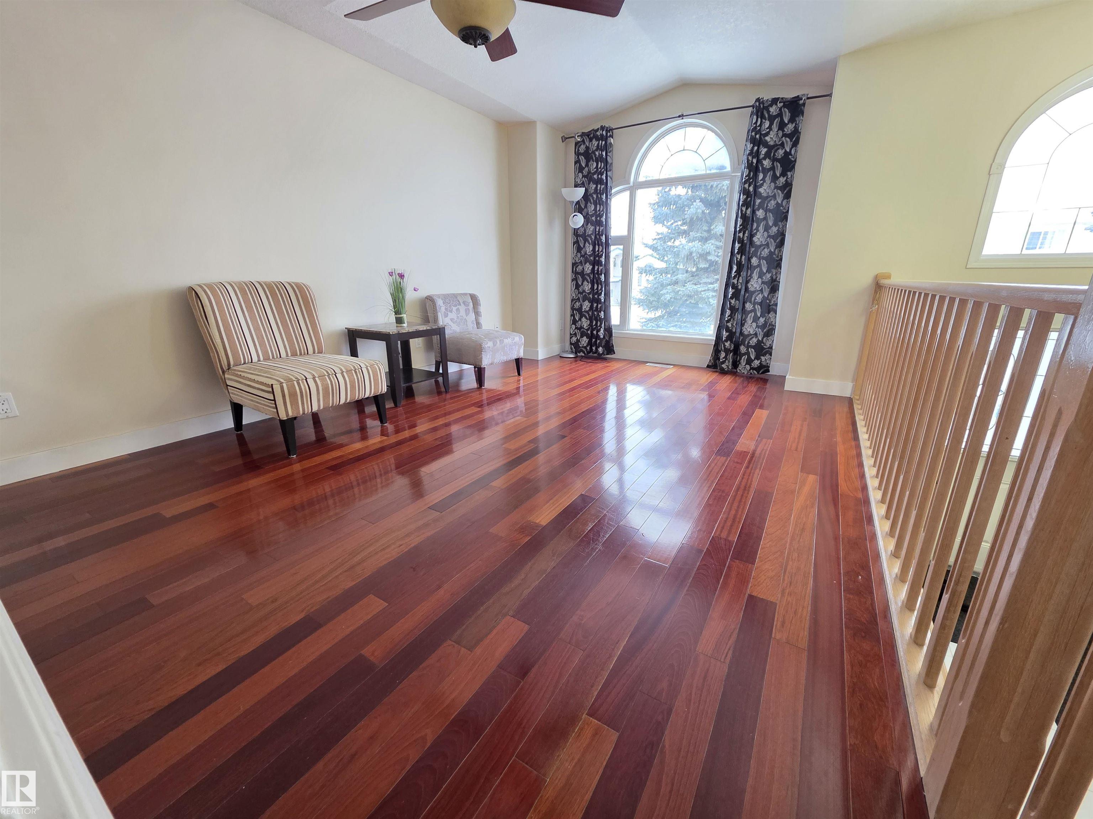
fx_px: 410
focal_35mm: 13
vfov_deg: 89.9
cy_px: 410
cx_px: 546
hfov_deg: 106.2
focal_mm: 2.2
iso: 200
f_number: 1.9
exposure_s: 1/60
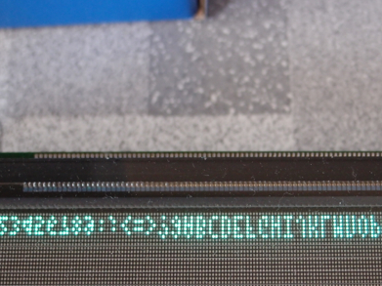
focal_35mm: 90
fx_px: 993
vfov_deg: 16.3
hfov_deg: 21.7
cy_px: 215
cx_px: 251
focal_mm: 11.84
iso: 200
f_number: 2
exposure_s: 1/30
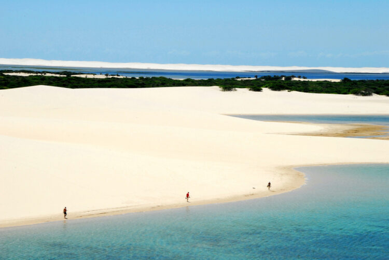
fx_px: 1460
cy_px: 130
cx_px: 194
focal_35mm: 135
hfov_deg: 15.2
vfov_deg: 10.2
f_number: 25
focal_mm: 90
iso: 400
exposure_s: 1/125
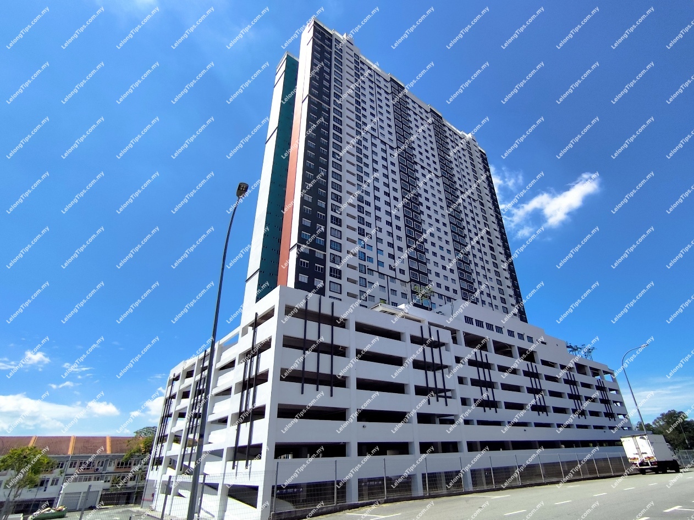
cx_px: 347
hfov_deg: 94.5
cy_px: 260
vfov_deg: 78.1
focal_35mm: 16
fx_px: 321
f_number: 2.2
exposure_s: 1/1827
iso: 50
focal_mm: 1.65
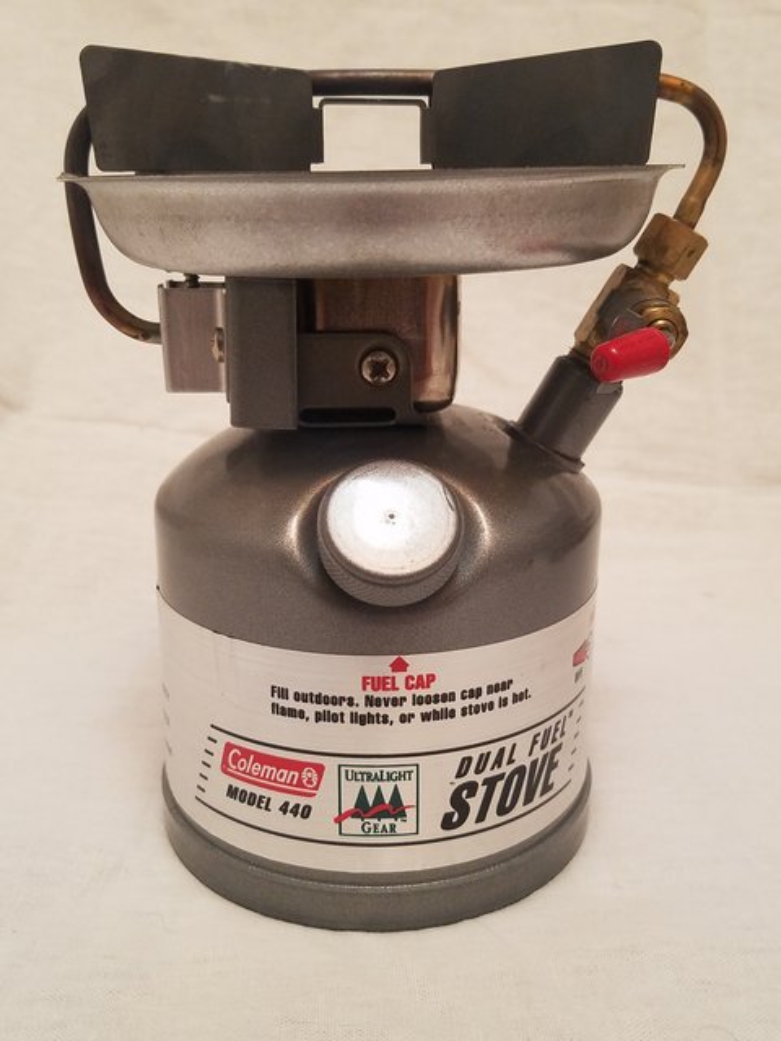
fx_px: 782
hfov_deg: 53.1
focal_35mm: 26
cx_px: 390
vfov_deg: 67.3
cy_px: 520
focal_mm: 4.2
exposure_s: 1/40
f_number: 1.7
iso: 160
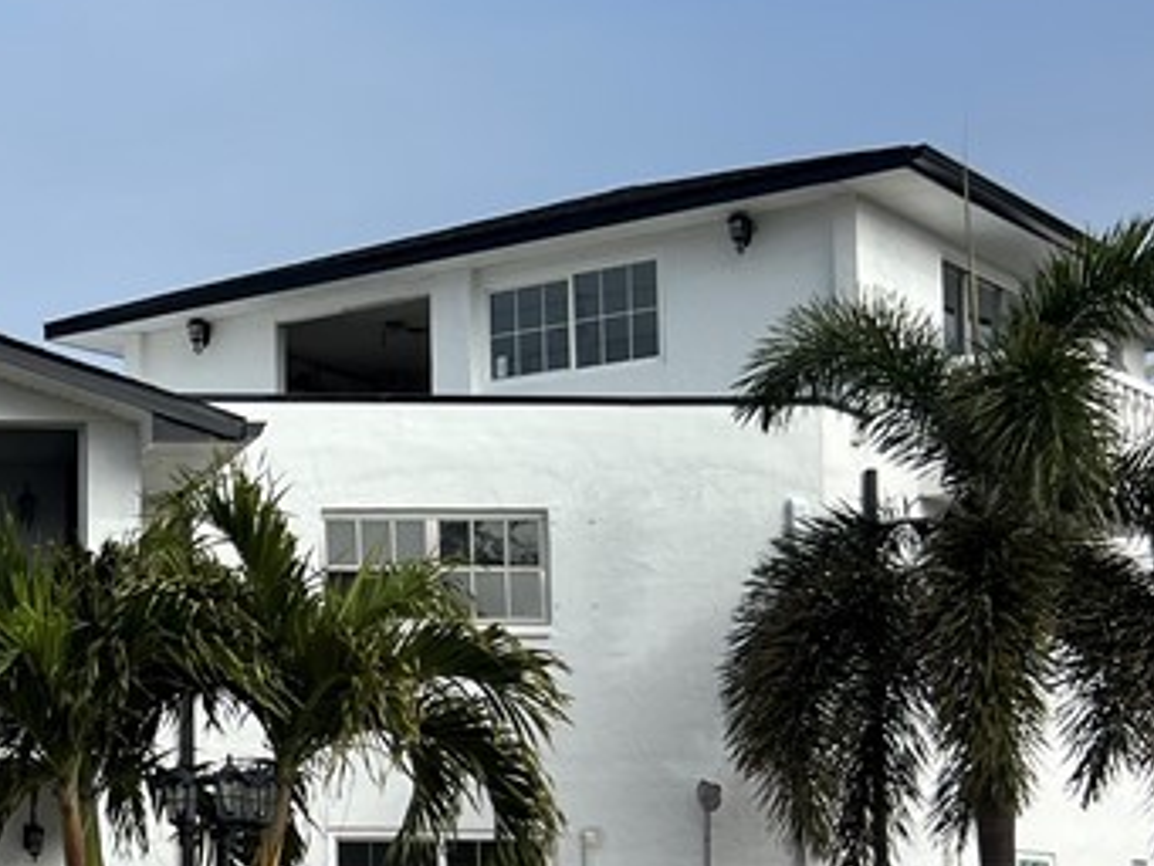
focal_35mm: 78
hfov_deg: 22.5
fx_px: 2601
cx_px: -318
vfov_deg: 18.8
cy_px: 653
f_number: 1.5
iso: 50
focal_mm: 5.7
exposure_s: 1/5587
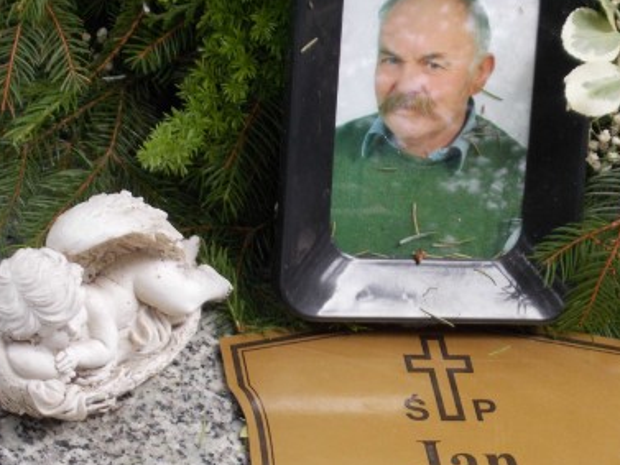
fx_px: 3440
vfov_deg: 7.7
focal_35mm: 192
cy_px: 380
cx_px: 368
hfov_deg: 10.3
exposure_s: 1/60
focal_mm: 20.1
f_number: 6
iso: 100
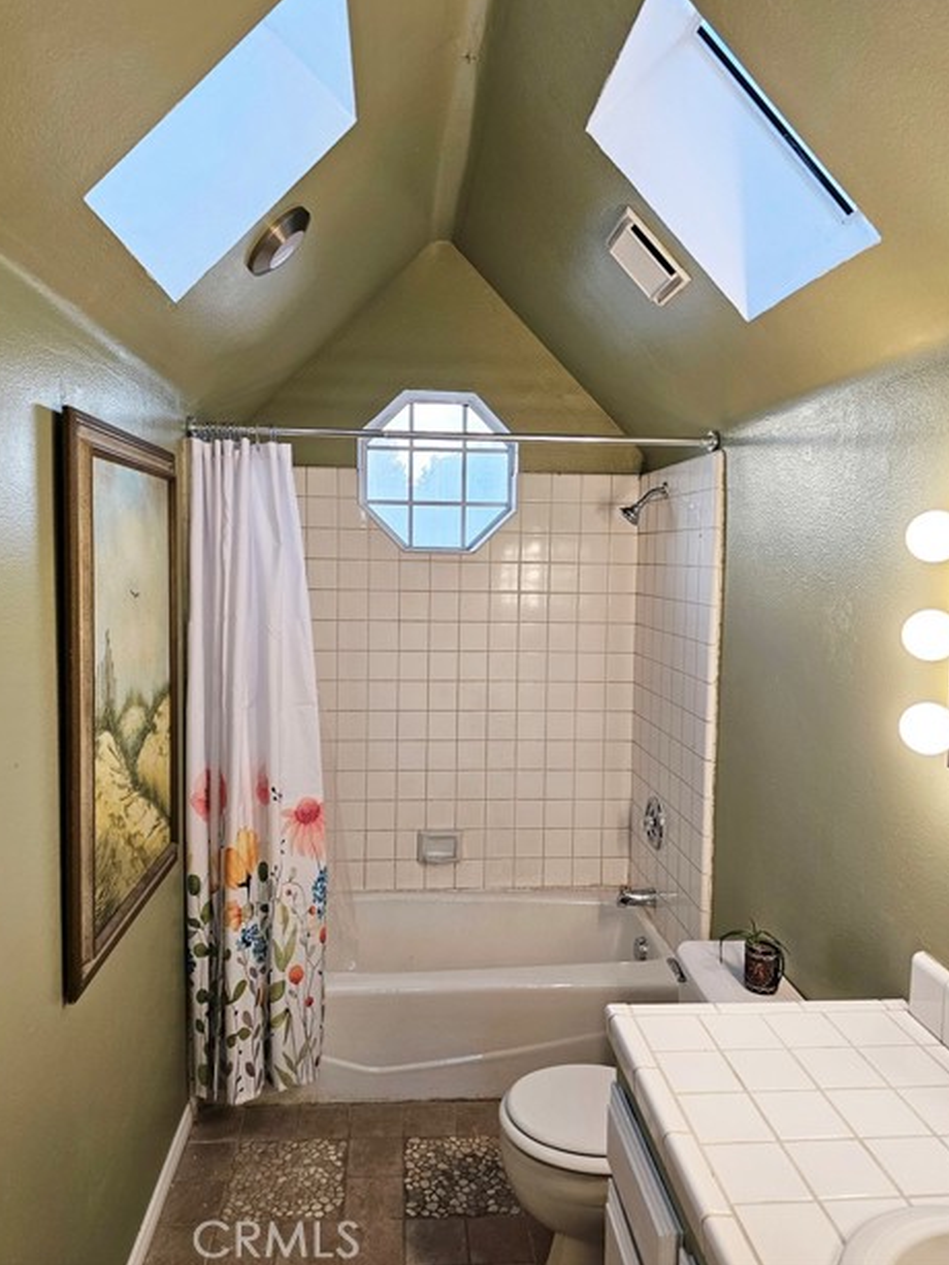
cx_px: 468
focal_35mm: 24
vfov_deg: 71.6
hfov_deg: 56.8
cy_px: 609
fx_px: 877
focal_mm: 6.3
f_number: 1.7
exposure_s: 1/120
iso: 125
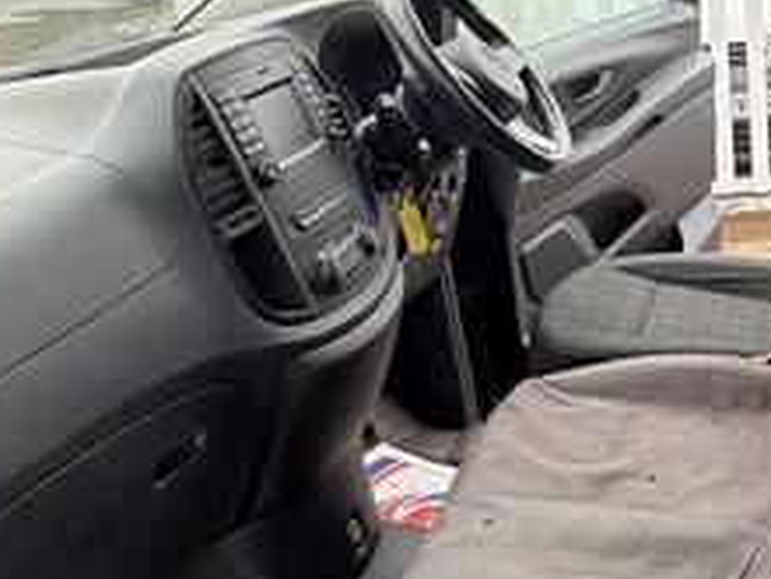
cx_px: 739
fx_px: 1270
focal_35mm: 57
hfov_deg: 31.6
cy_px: 351
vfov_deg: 25.6
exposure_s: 1/146
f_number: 2.2
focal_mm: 2.22
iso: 64
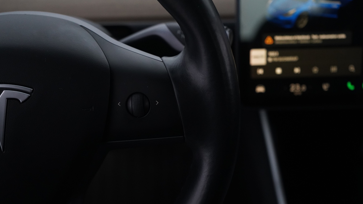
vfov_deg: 22.6
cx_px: 180
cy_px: 103
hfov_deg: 39.2
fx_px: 510
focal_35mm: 53
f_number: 4.5
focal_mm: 50
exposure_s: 1/60
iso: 4000
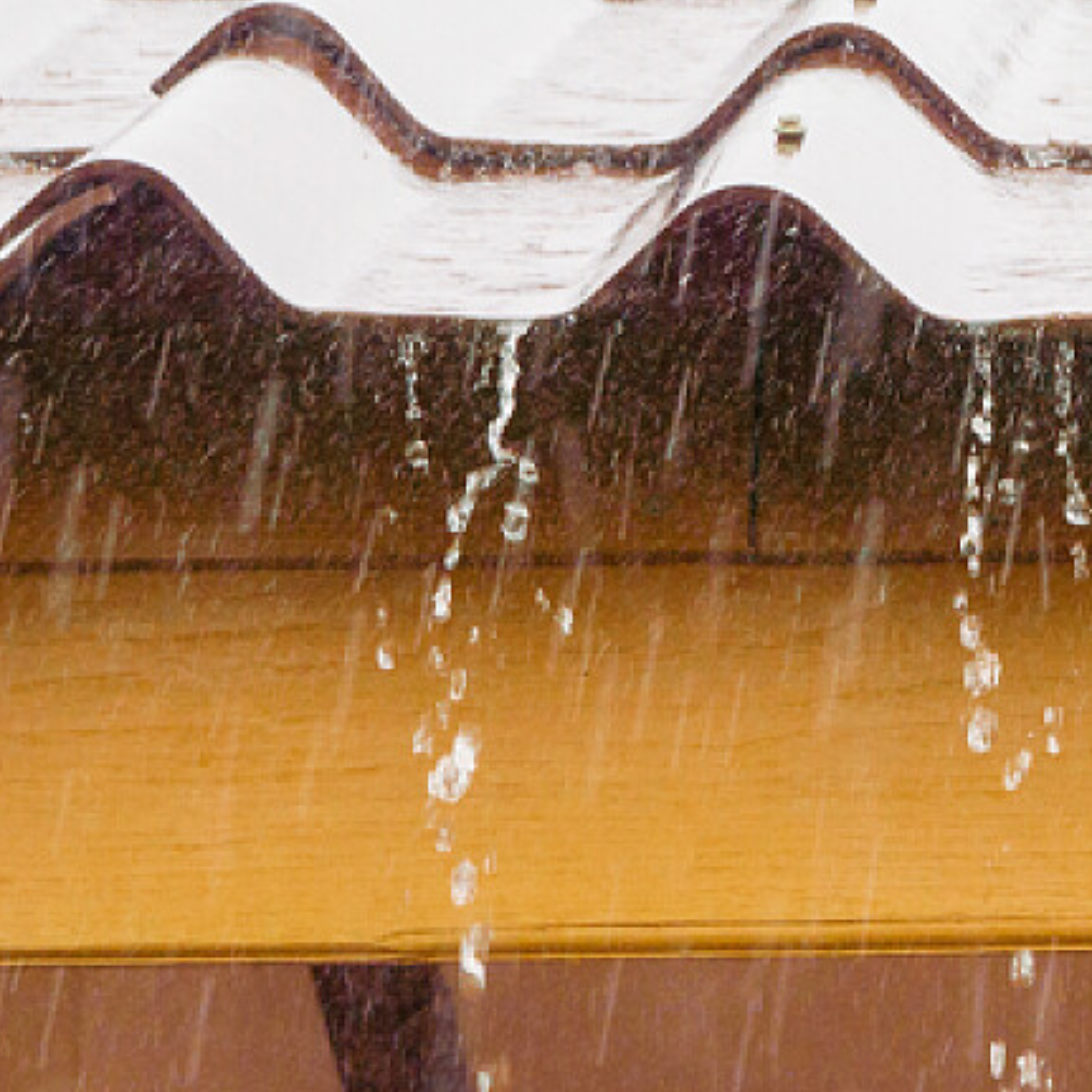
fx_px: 14169
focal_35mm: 397
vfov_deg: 4.4
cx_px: 1652
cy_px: -493
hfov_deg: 4.4
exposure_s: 1/200
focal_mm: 70
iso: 100
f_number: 8
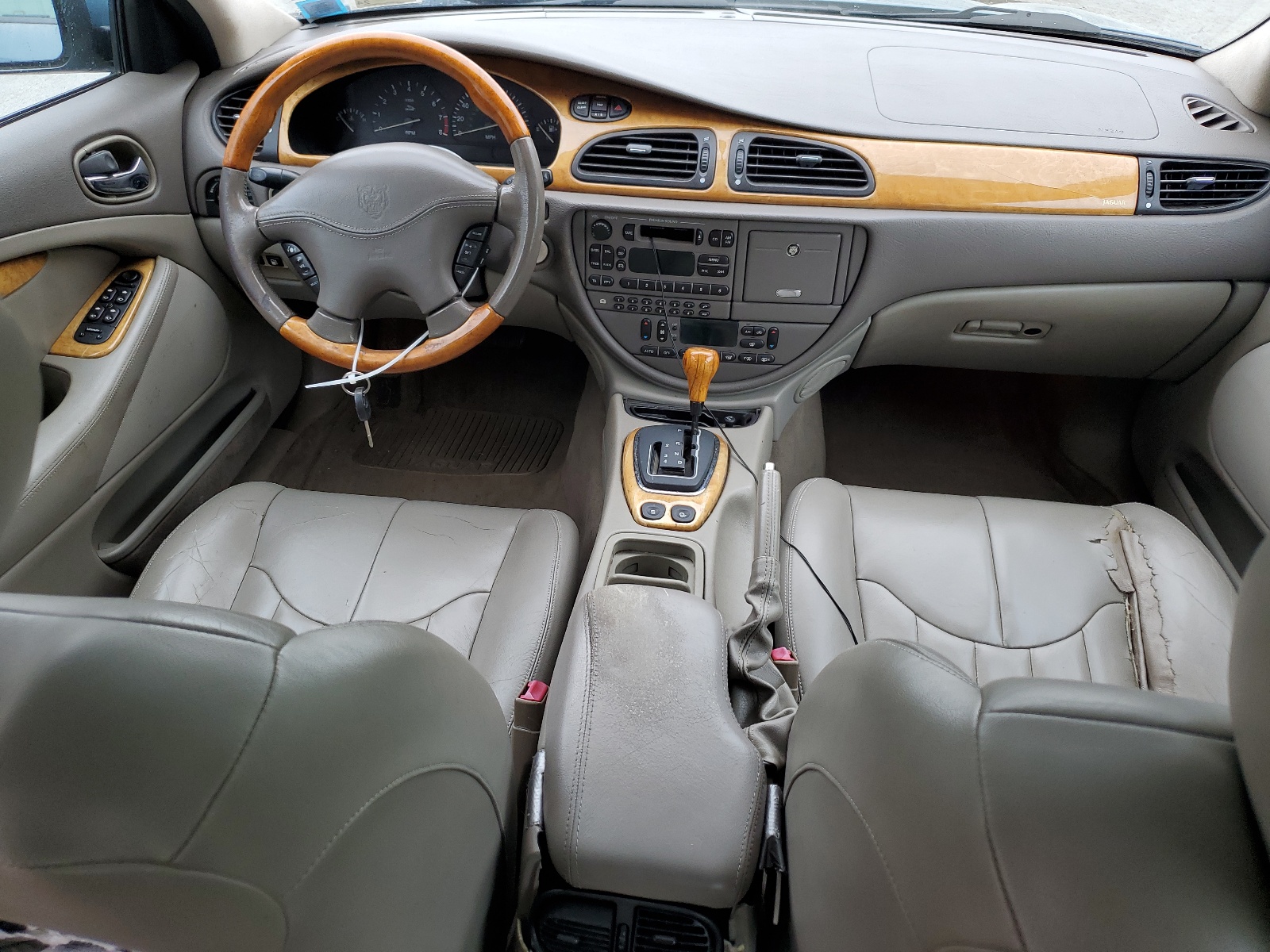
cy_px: 476
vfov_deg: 53.1
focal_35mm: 26
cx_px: 635
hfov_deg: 67.3
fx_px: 954
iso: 50
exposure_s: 1/217
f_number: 1.5
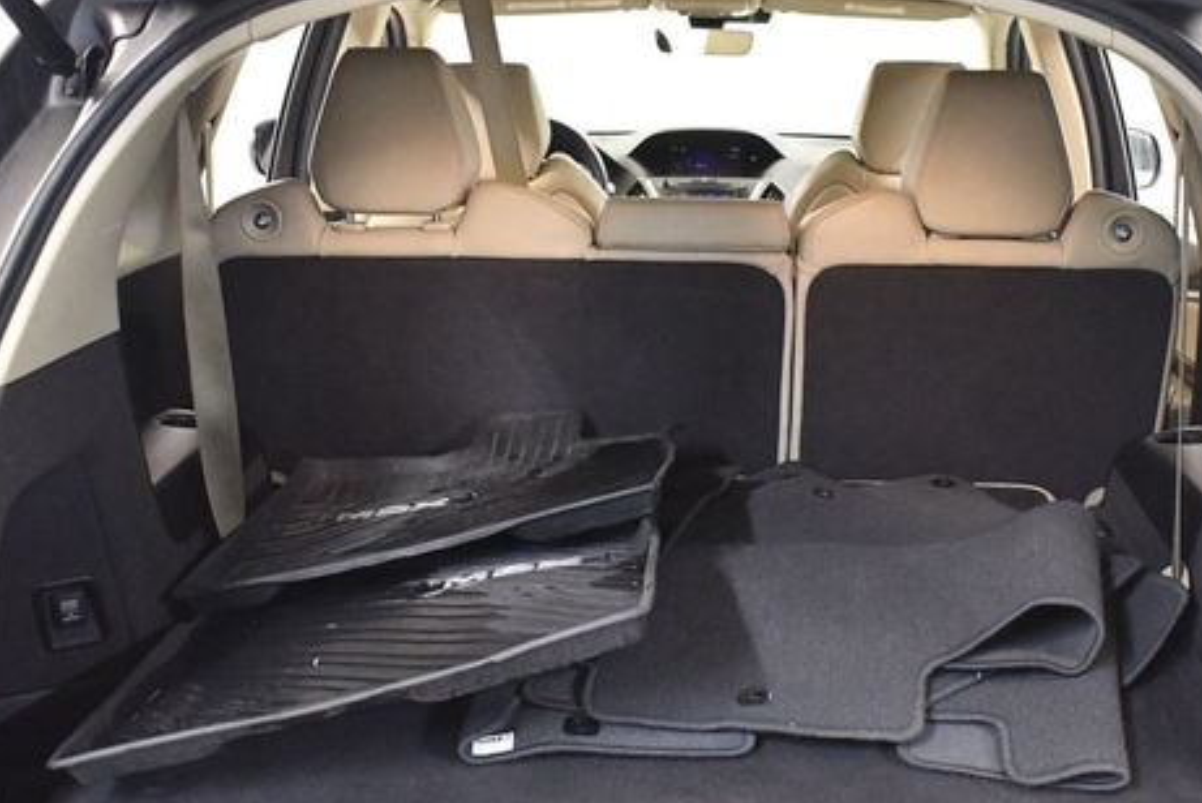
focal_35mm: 50
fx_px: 1670
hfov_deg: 39.5
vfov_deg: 27.0
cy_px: 448
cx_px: 657
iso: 4500
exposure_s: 1/60
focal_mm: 18
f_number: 3.5
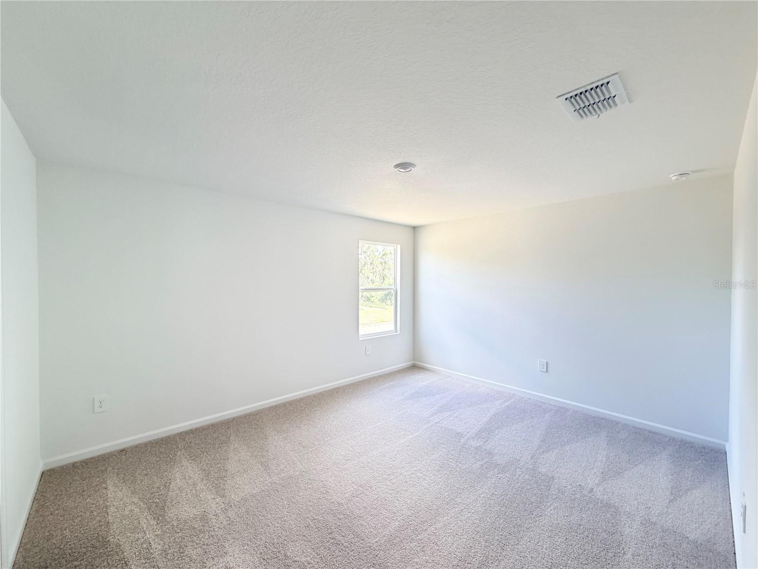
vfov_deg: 85.7
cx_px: 379
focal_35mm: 14
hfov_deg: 102.1
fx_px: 307
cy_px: 284
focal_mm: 2.22
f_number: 2.2
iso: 320
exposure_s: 1/87
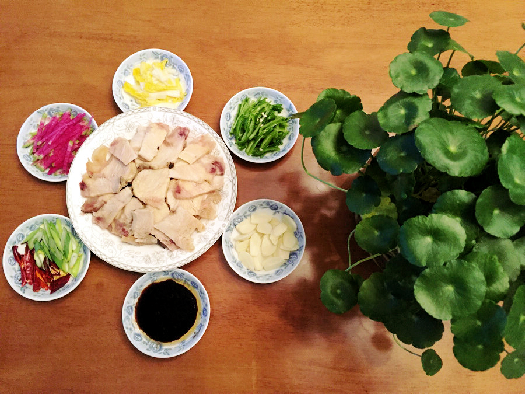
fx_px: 440
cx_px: 262
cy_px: 197
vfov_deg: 48.2
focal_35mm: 29
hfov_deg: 61.7
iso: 250
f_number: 2.2
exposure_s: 1/20
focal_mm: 4.15
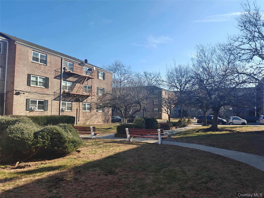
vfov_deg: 58.9
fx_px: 175
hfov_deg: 73.9
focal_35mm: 23
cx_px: 132
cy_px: 99
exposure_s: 1/601
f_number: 1.6
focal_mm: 6.06
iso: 50
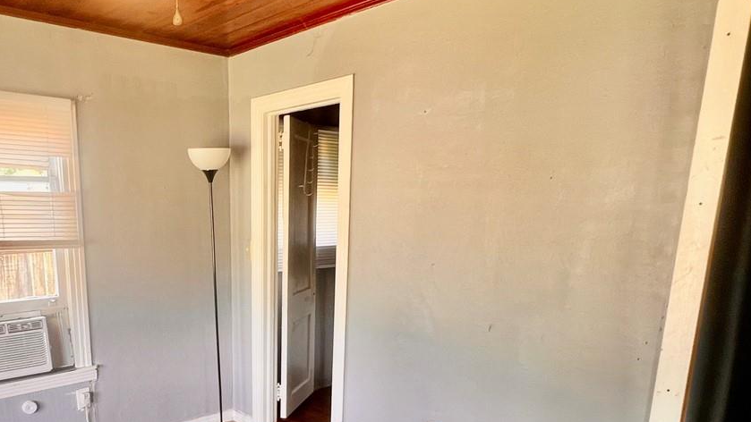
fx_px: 538
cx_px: 270
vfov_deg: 41.1
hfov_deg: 68.5
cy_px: 339
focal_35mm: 27
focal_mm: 1.57
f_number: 1.8
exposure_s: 1/31
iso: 64
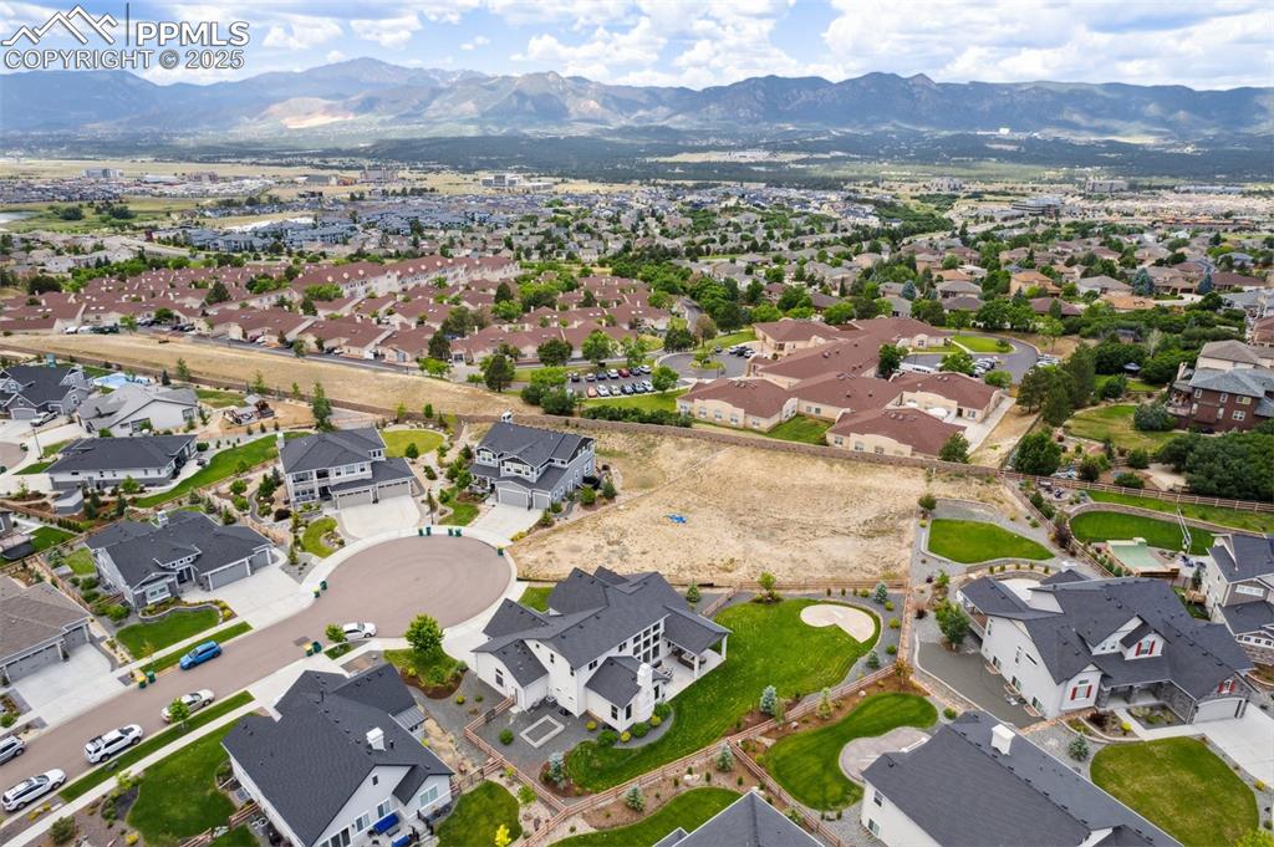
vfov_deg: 57.1
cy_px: 424
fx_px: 778
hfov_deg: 78.6
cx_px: 637
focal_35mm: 22
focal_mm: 8.4
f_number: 2.8
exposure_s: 1/1500
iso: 100
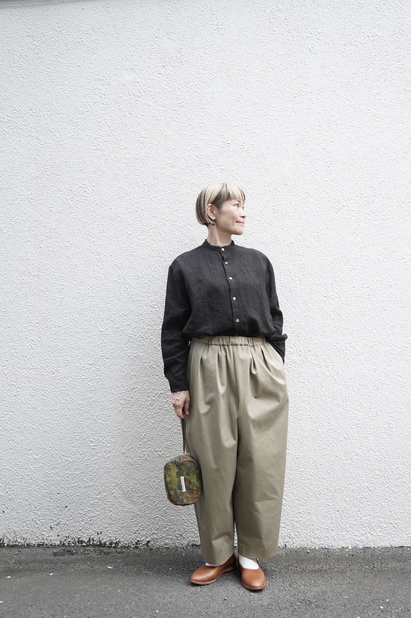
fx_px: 515
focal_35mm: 30
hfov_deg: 43.5
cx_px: 206
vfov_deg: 62.0
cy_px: 309
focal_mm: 30
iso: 800
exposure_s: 1/200
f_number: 5.6
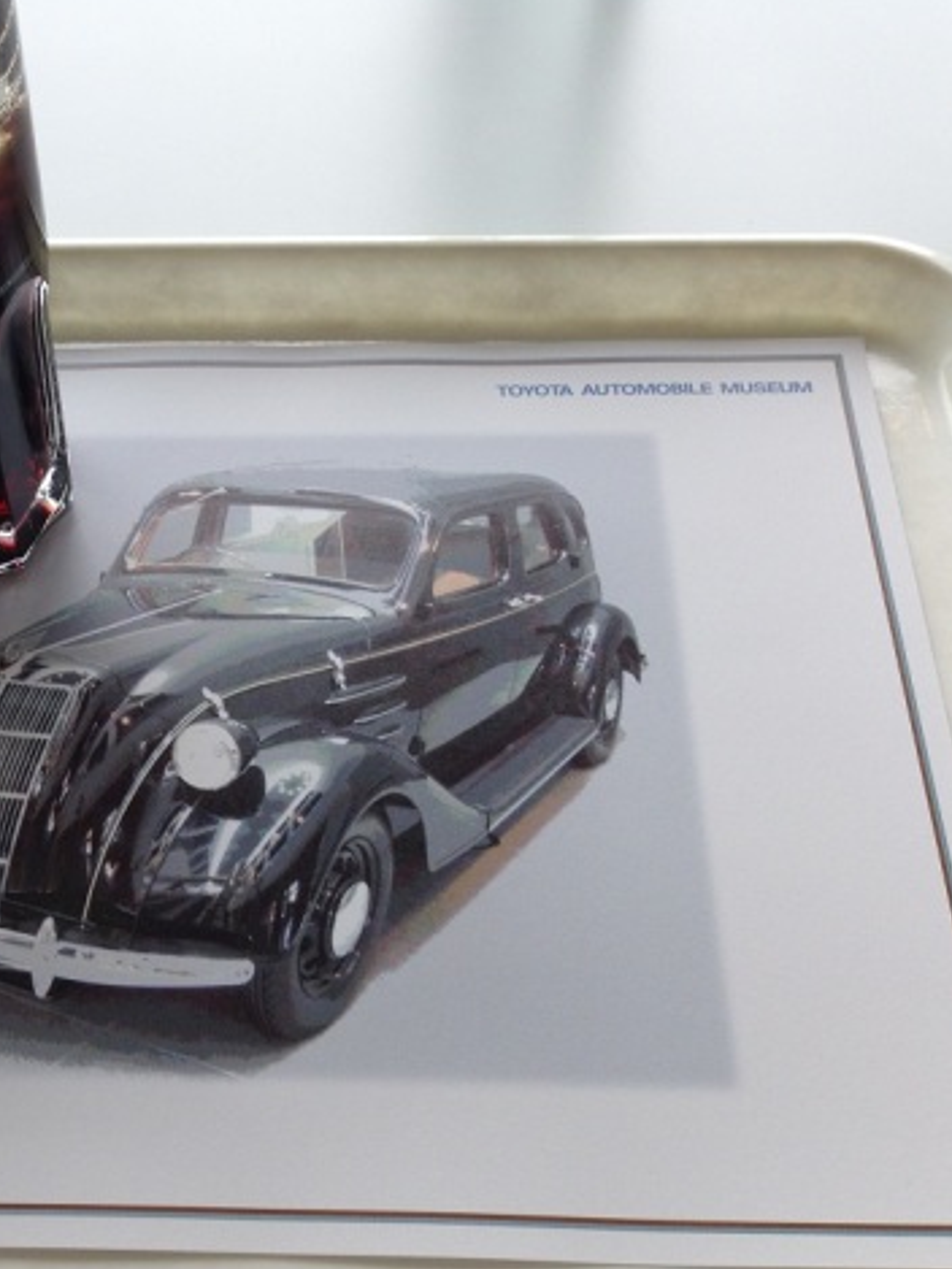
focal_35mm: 45
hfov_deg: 31.7
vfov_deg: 42.1
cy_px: 630
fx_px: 1649
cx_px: 260
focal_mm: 4.12
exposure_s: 1/161
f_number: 2.4
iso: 50
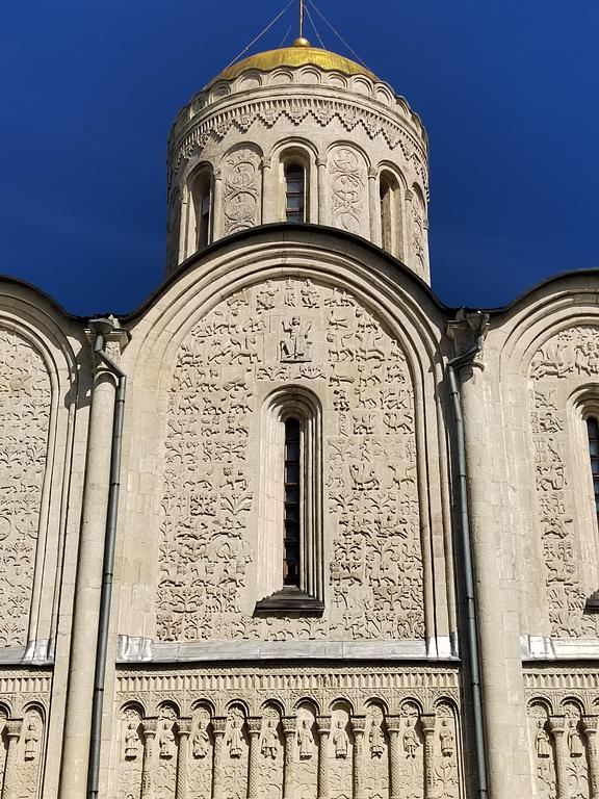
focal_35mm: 53
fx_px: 1223
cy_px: 400
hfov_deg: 27.5
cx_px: 300
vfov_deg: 36.2
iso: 250
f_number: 1.9
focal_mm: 5.52
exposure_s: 1/3825
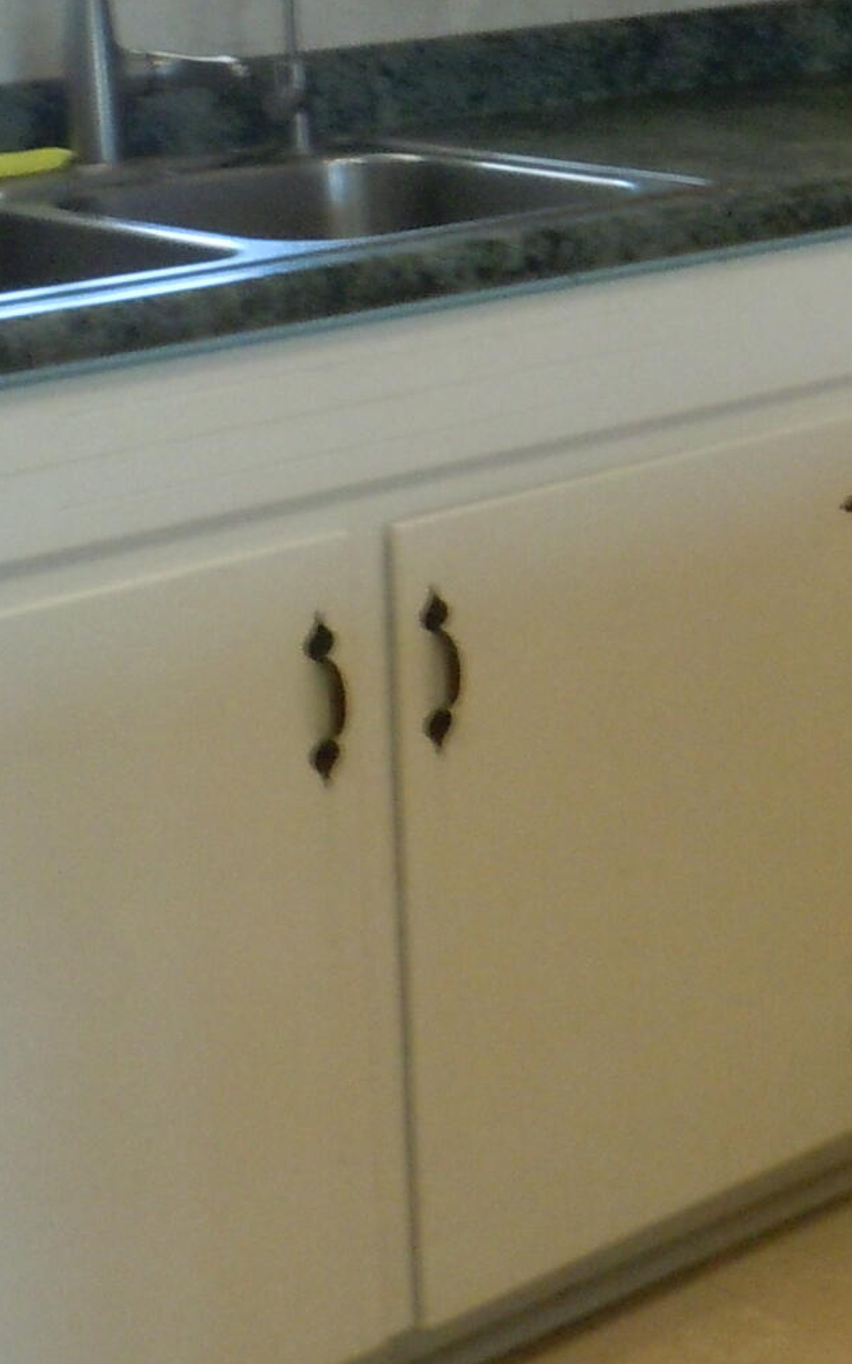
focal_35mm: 88
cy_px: 46
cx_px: 1023
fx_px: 3271
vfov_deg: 22.8
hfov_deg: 14.4
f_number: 3.7
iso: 400
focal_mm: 5
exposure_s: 1/60
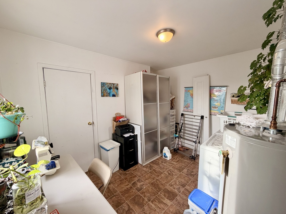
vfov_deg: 85.7
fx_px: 116
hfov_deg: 102.1
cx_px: 143
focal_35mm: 14
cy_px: 107
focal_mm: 2.22
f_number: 2.2
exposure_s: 1/120
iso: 100
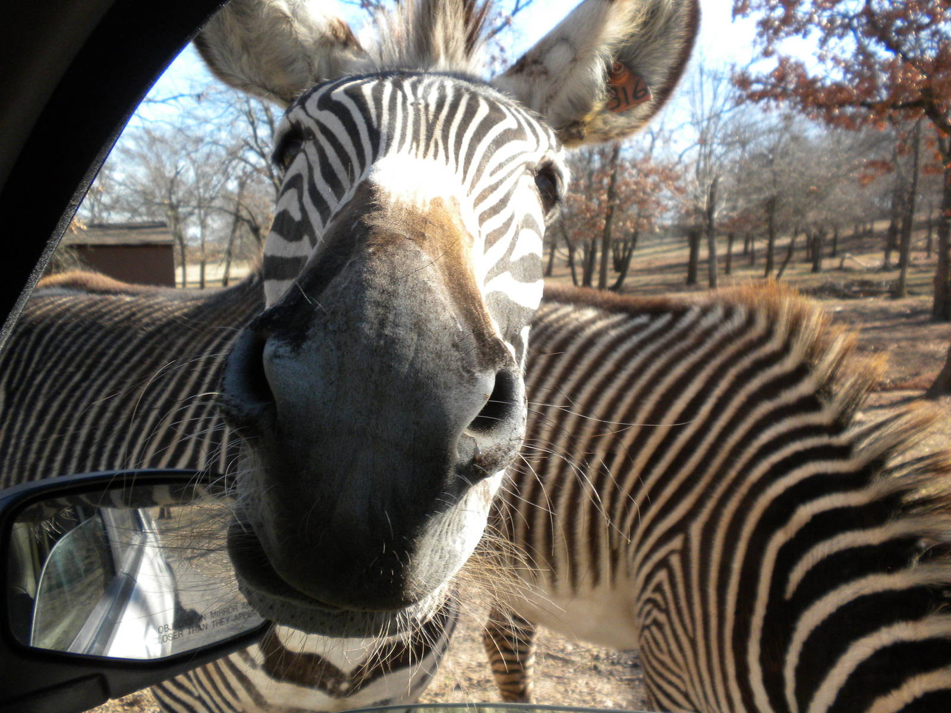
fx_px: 1016
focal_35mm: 37
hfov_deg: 50.1
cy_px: 356
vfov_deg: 38.7
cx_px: 476
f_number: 3.5
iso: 140
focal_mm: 6.6
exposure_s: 1/500
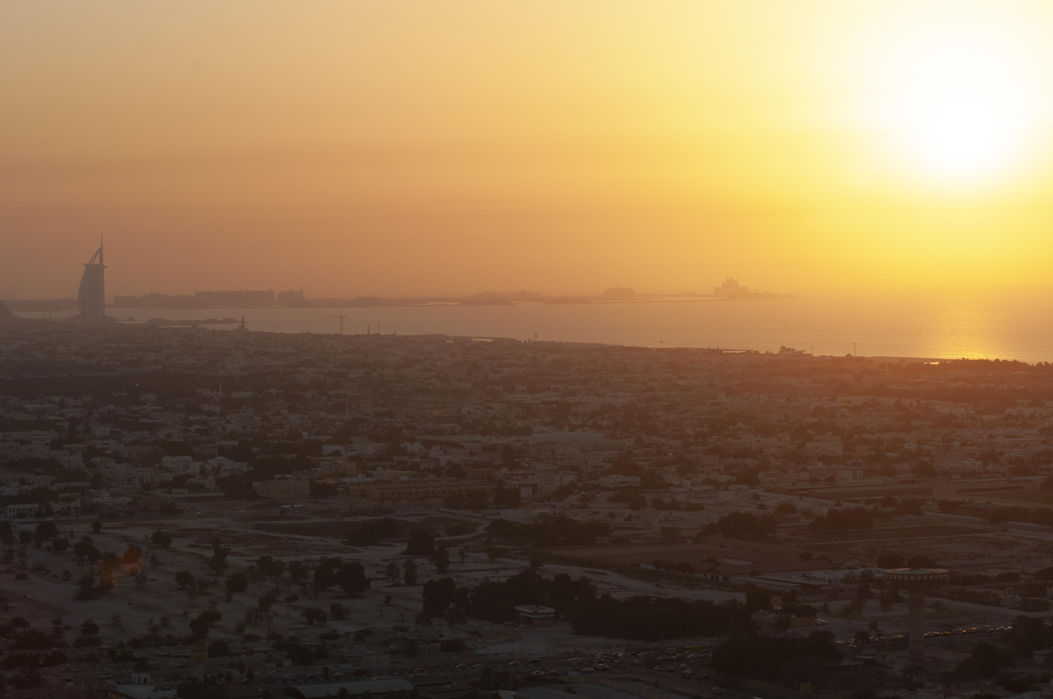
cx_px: 526
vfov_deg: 13.0
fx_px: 3067
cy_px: 350
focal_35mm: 105
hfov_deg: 19.5
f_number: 18
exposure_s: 1/50
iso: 100
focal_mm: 70
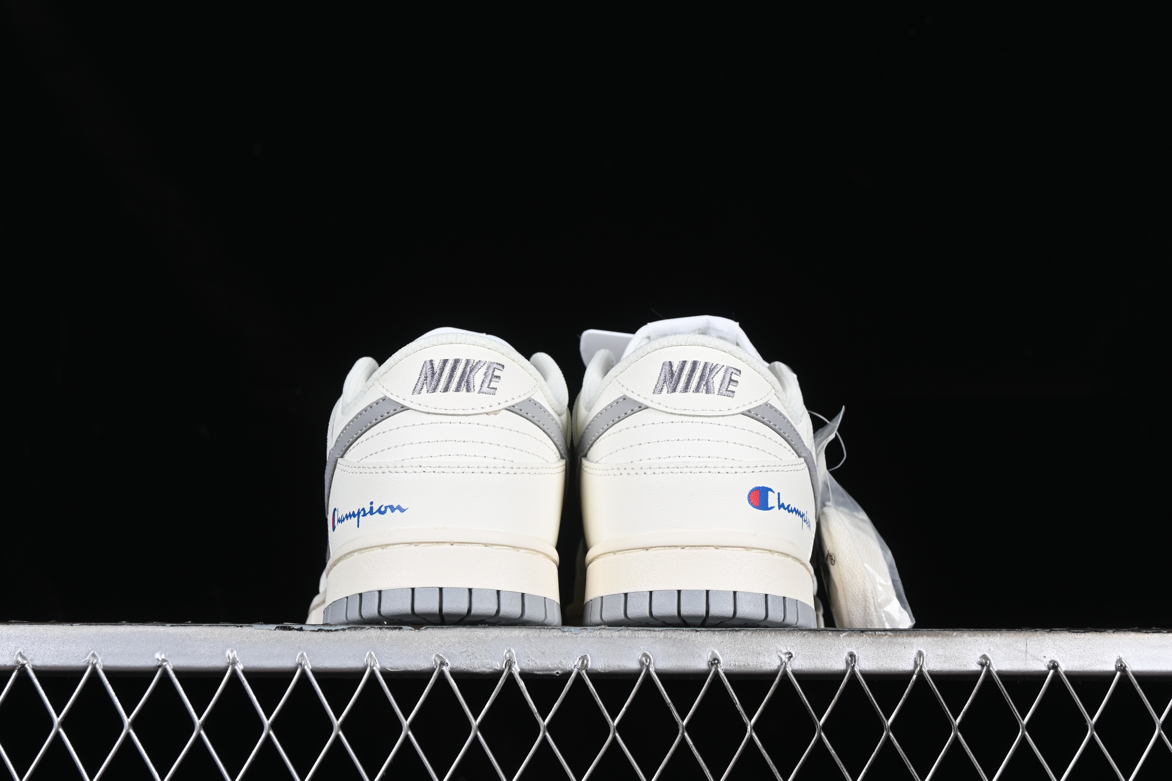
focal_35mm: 75
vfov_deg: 18.2
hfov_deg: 27.0
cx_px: 586
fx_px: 2441
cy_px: 390
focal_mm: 50
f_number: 8
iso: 160
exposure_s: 1/80
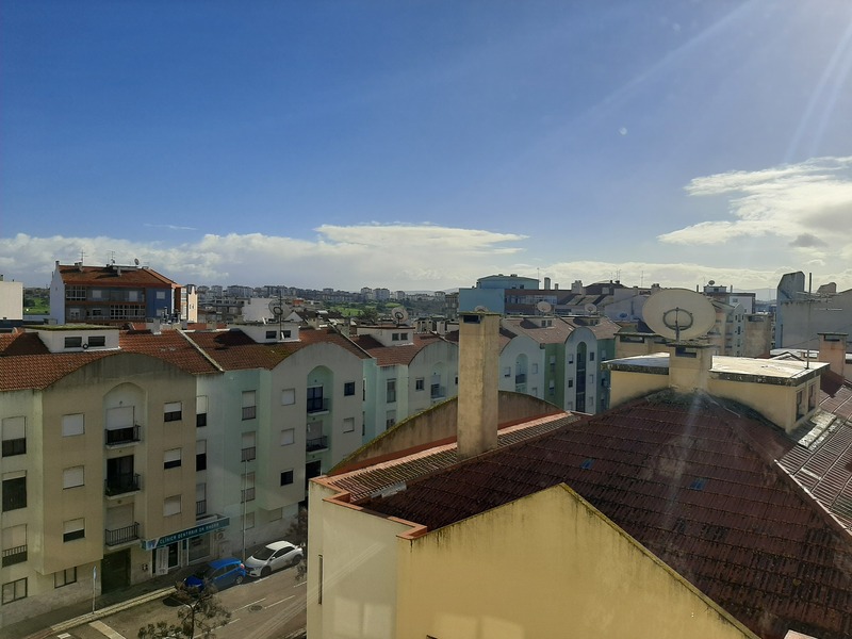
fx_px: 665
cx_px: 426
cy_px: 320
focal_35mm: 27
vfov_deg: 51.4
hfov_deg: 65.3
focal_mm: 3.93
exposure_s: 1/3135
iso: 40
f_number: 1.7
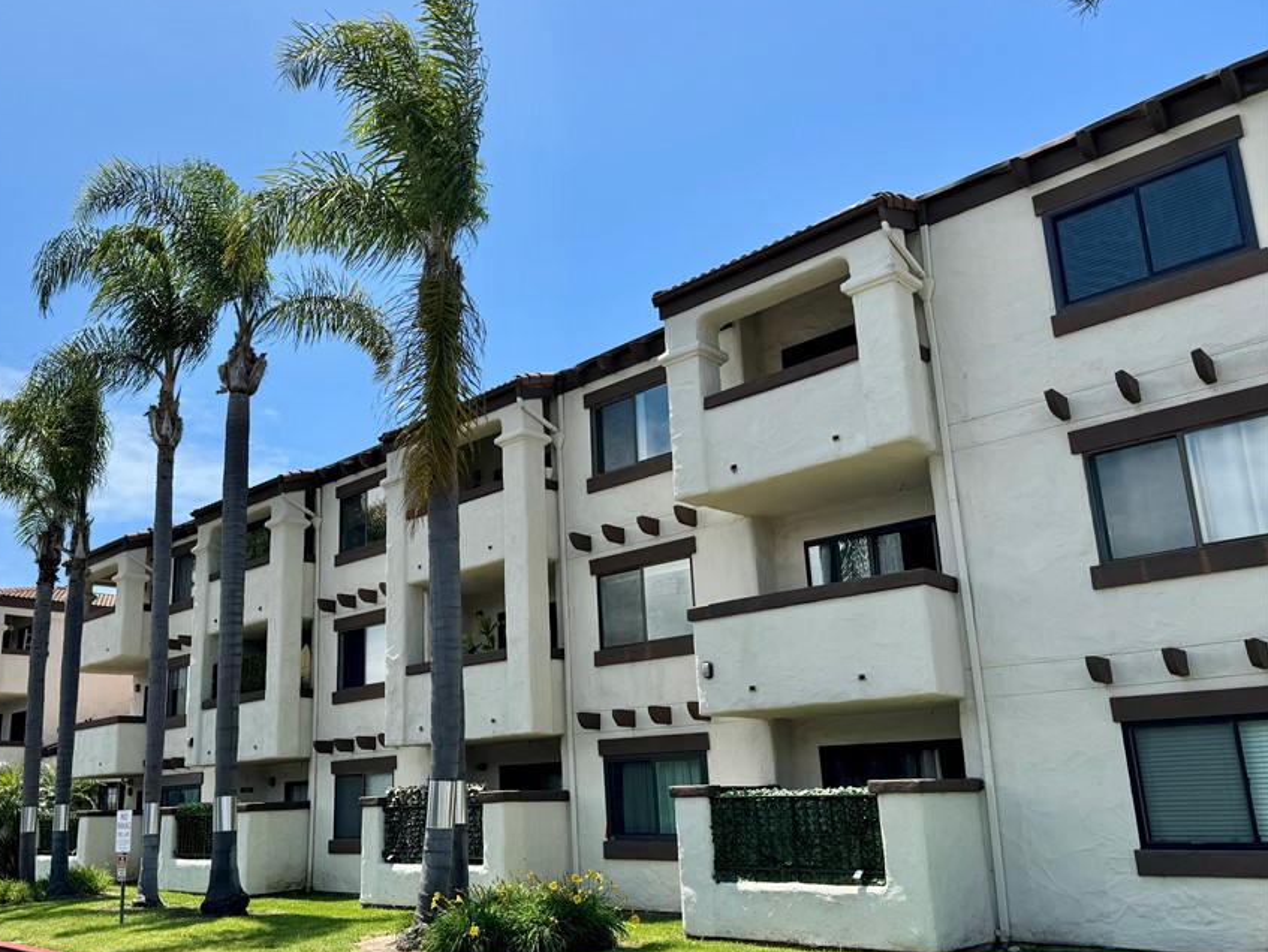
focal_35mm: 29
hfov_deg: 61.1
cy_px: 534
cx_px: 505
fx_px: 1063
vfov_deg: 48.2
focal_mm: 6.76
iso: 80
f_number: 1.78
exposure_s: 1/3802
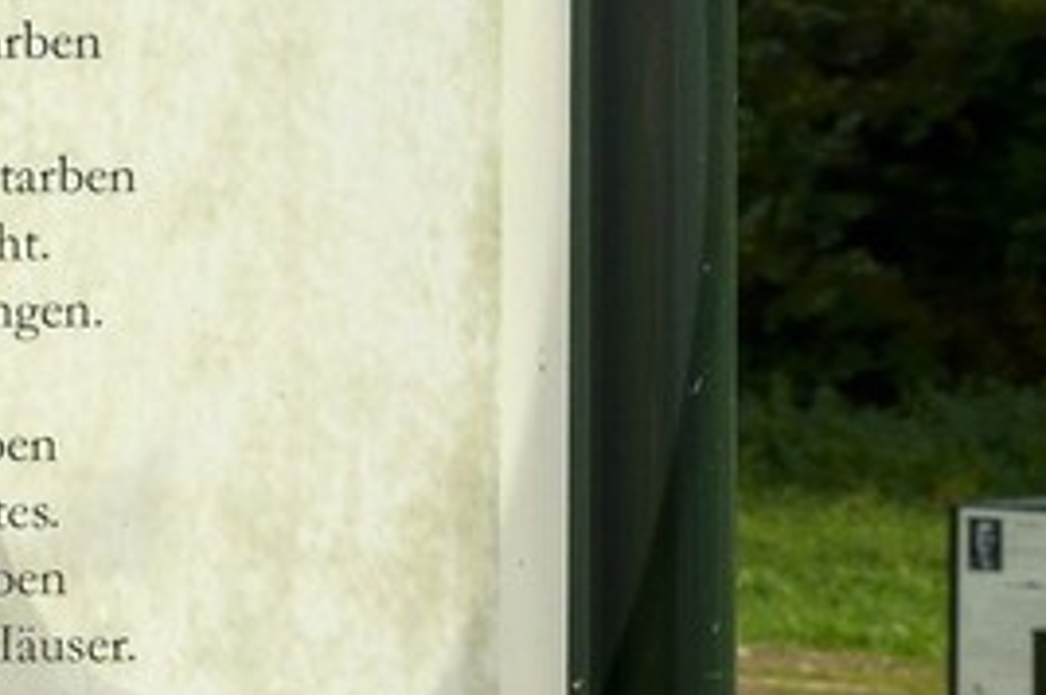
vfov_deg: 7.2
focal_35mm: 191
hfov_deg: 10.1
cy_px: 105
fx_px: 5543
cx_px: -902
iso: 400
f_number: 16
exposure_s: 1/250
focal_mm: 32
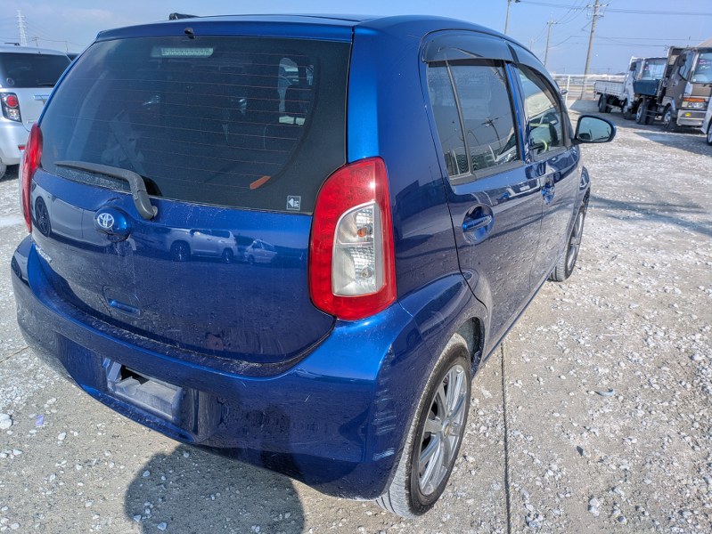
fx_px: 514
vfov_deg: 54.9
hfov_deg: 69.4
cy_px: 267
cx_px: 356
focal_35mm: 25
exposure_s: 1/2732
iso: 50
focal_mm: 5.43
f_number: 1.89
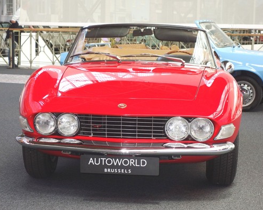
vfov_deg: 16.7
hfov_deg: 20.8
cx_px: 109
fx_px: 716
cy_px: 105
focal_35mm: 92
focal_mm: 30.14
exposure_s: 1/100
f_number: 4.5
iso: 320
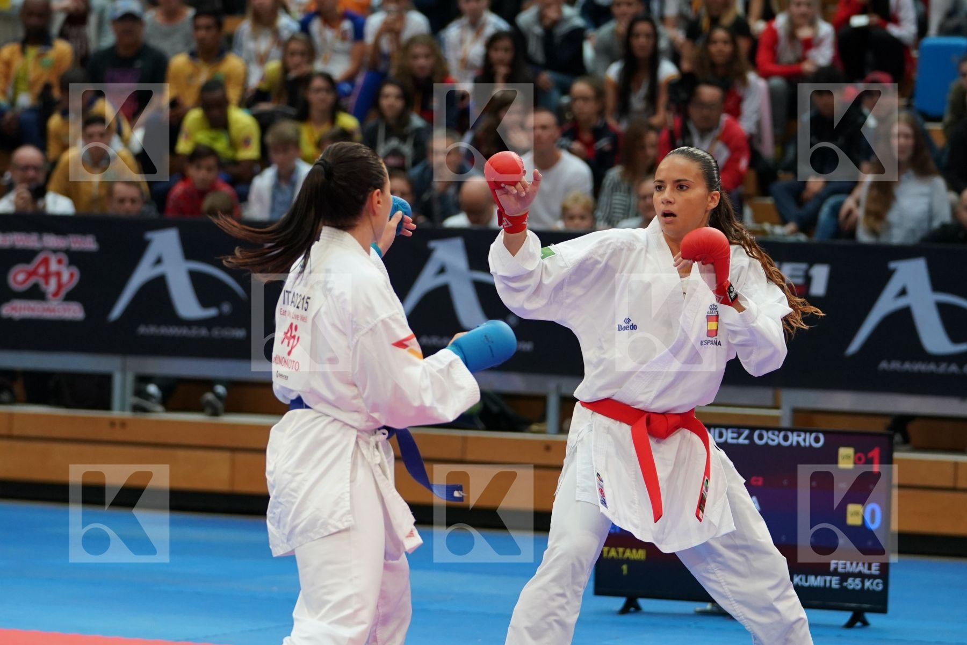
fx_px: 4109
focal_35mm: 153
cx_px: 484
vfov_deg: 9.0
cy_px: 322
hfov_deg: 13.4
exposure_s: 1/1000
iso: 1600
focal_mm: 102
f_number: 2.8
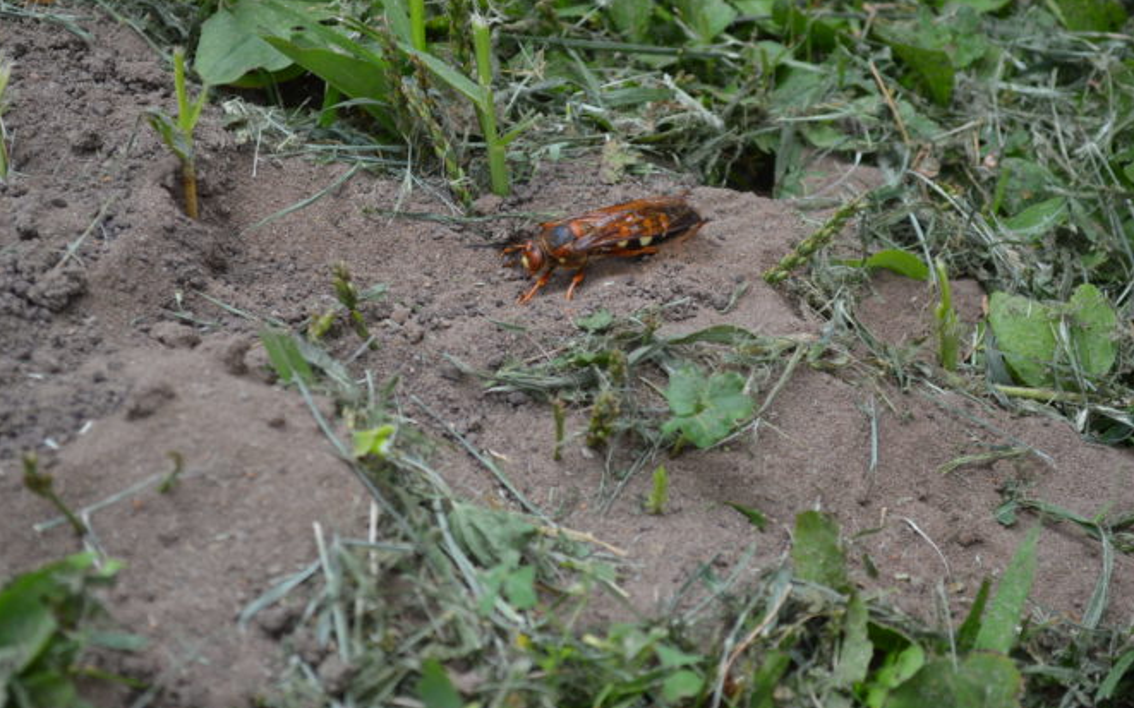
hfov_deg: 21.3
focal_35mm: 98
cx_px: 587
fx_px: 3016
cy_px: 321
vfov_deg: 13.4
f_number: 5.6
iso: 140
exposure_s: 1/125
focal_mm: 55
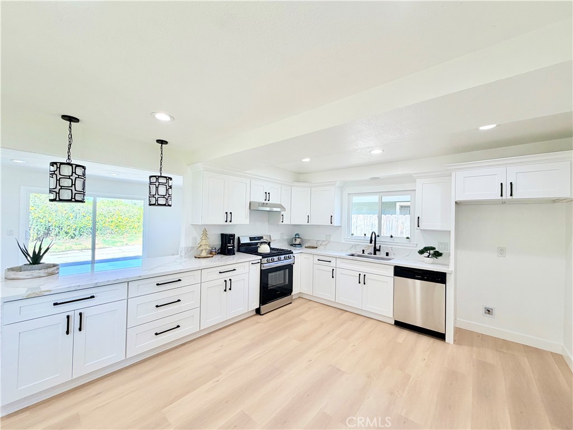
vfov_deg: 85.7
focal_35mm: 14
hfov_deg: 102.1
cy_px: 215
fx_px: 232
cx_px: 286
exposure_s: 1/120
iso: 100
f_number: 2.2
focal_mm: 2.22
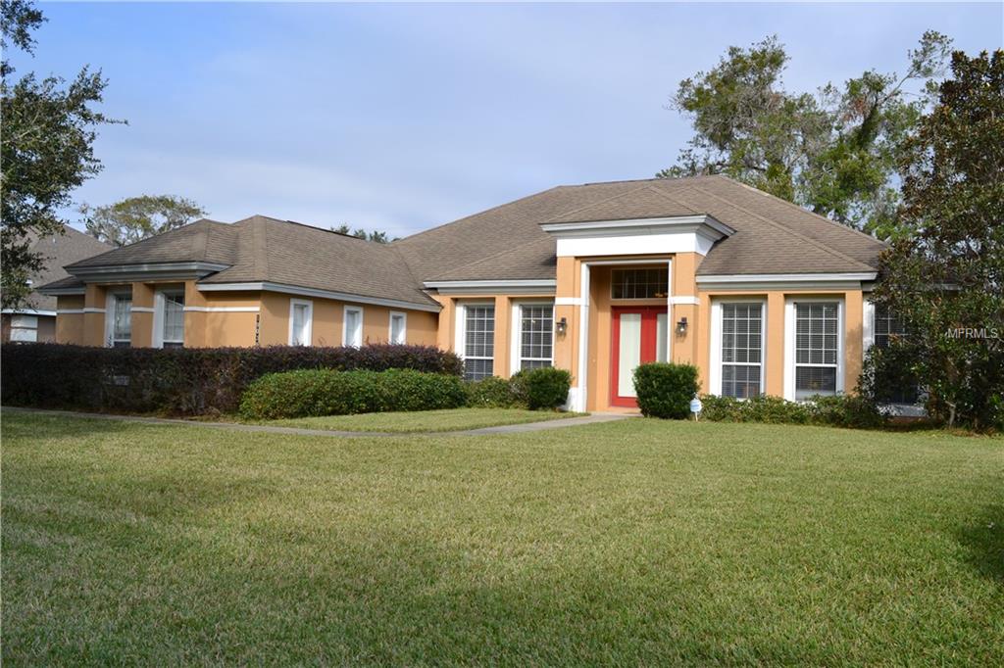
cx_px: 502
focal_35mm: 32
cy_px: 334
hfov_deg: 59.5
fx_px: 878
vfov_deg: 41.7
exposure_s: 1/320
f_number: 9
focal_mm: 21
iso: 100
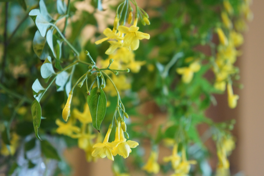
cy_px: 88
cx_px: 132
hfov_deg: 24.6
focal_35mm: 82
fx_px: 605
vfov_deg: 16.5
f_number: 5.6
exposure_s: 1/40
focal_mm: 55
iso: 1600
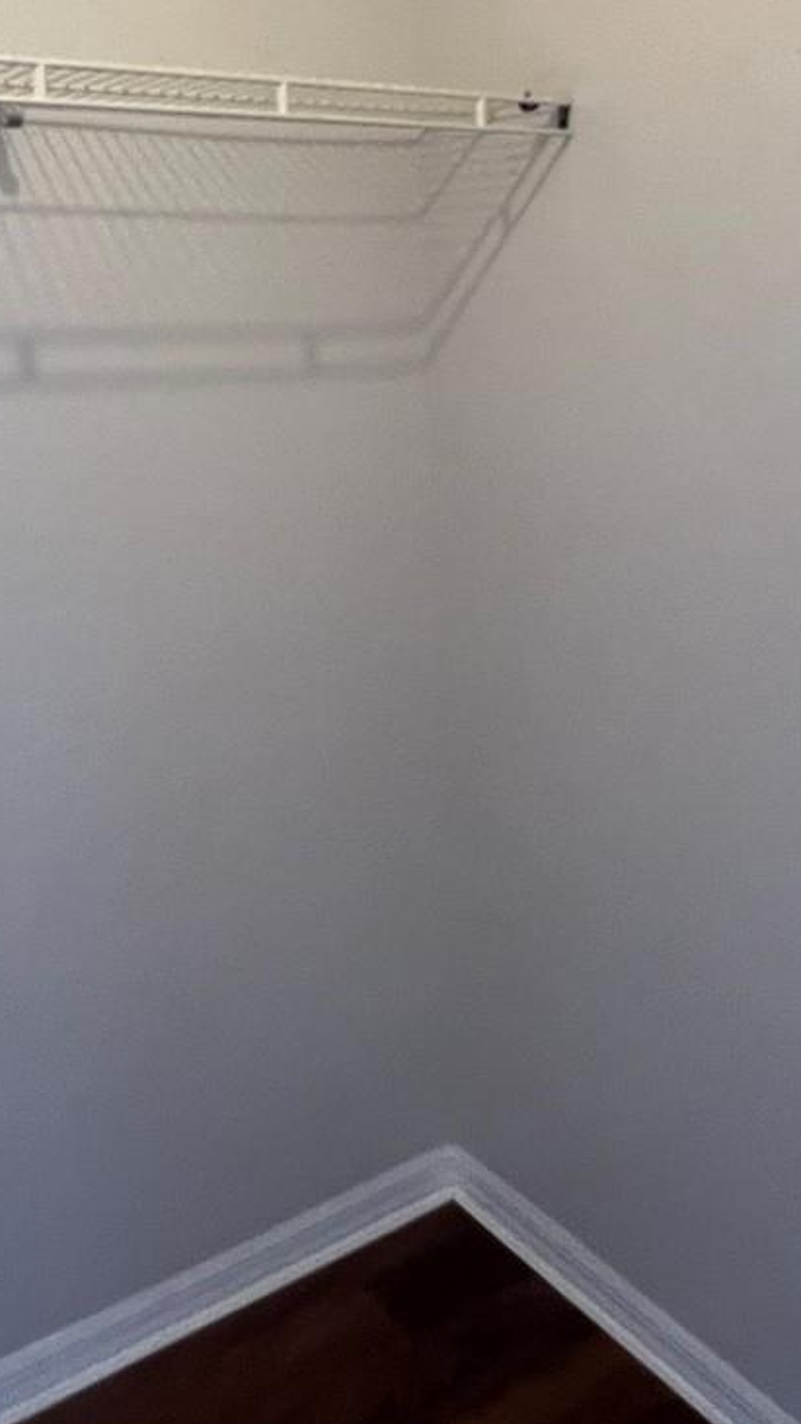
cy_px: 376
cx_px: 222
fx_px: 1171
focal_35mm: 31
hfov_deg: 37.0
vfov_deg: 59.7
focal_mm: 1.57
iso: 200
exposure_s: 1/120
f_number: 1.8
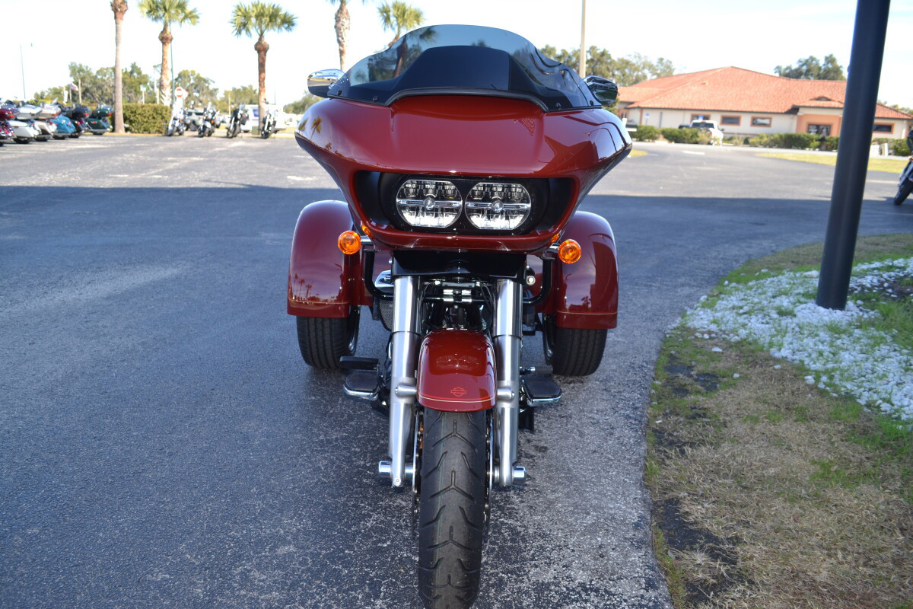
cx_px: 456
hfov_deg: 67.4
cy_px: 304
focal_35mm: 27
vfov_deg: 47.9
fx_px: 685
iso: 100
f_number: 4.5
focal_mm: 18
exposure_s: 1/200
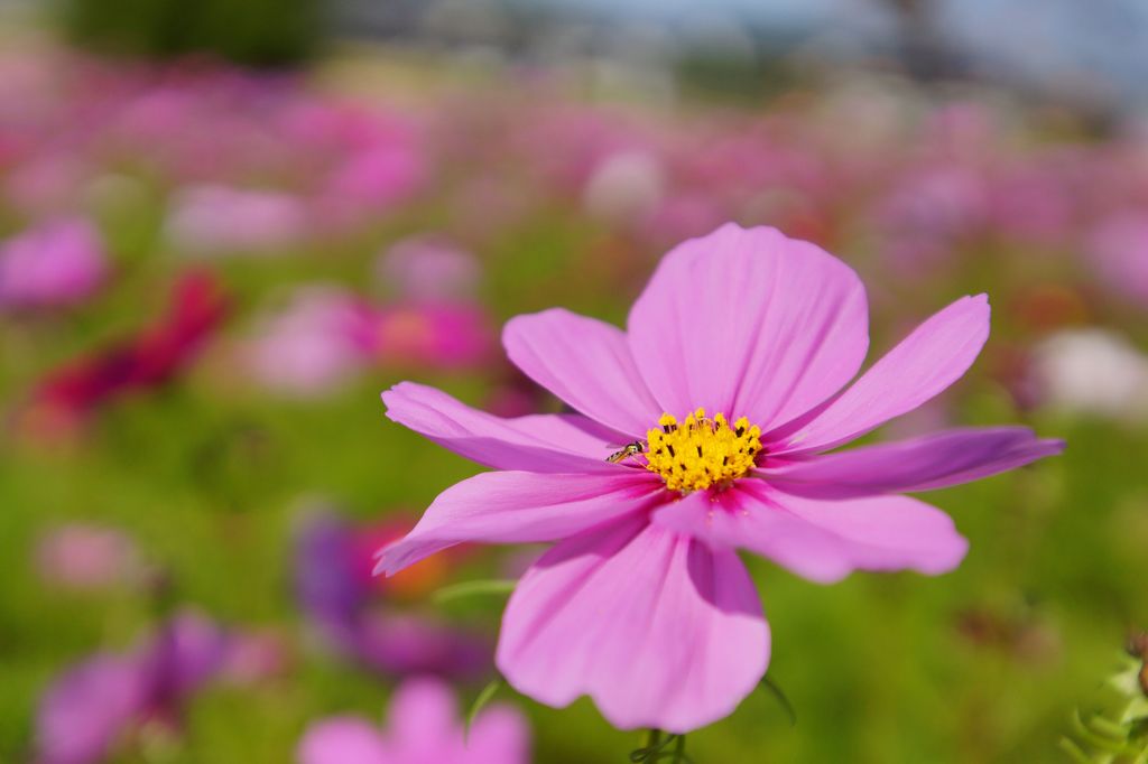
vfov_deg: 25.7
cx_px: 574
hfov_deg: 37.9
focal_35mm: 52
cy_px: 382
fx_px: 1674
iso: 100
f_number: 3.2
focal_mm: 35
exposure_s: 1/3200
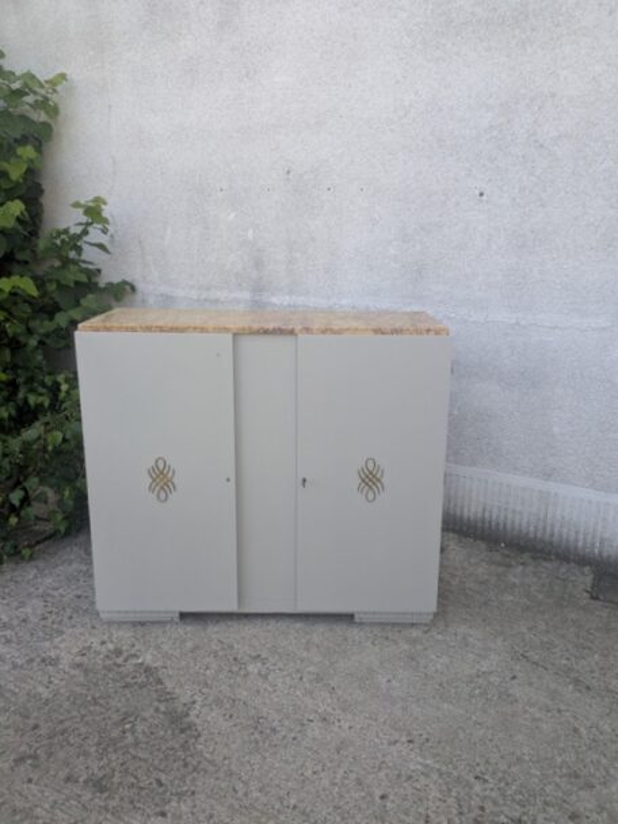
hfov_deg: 54.9
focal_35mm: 25
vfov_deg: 69.4
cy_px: 412
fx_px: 595
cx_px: 309
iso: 55
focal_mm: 5.43
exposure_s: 1/205
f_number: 1.89
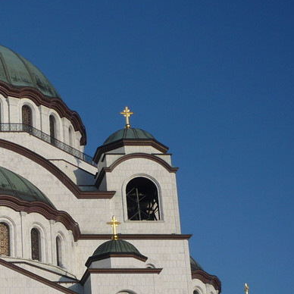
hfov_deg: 19.5
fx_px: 817
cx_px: -32
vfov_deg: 20.0
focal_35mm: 85
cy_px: 264
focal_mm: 5.8
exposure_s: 1/400
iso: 100
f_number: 8
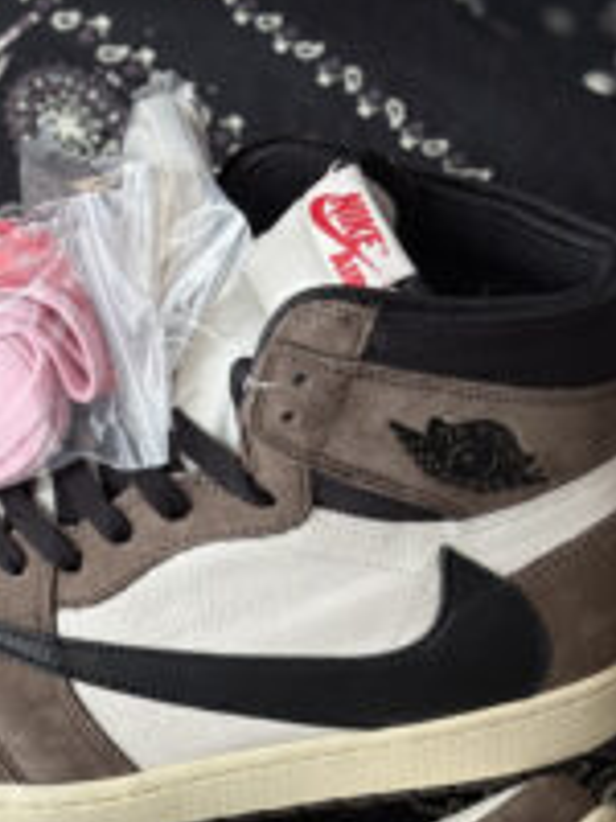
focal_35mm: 104
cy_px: 764
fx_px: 2468
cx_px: 119
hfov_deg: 14.1
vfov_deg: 18.5
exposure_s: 1/122
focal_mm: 5.96
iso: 25
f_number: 1.6
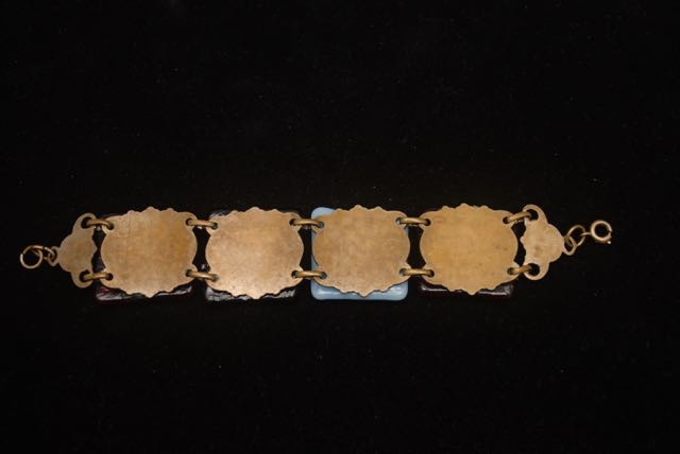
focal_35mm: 57
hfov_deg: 35.0
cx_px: 340
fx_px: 1078
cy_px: 227
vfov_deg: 23.8
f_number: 5
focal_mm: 38
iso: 160
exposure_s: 1/160
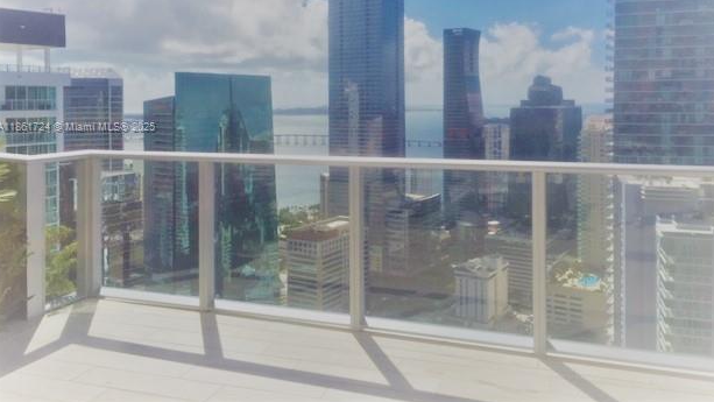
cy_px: 128
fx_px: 625
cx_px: 367
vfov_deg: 35.2
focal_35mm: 33
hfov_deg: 59.5
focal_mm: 4.15
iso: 32
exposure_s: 1/5650
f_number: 2.2
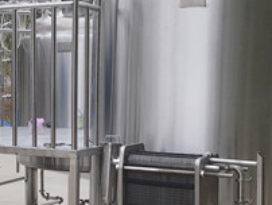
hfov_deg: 23.0
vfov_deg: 17.7
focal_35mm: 83
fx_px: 653
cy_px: 148
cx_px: 36
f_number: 1.8
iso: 20
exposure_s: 1/493
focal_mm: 3.99
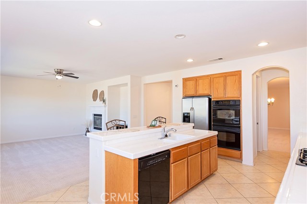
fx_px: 162
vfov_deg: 64.5
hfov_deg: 86.9
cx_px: 154
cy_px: 102
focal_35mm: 19
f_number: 4
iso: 200
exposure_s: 1/60
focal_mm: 13
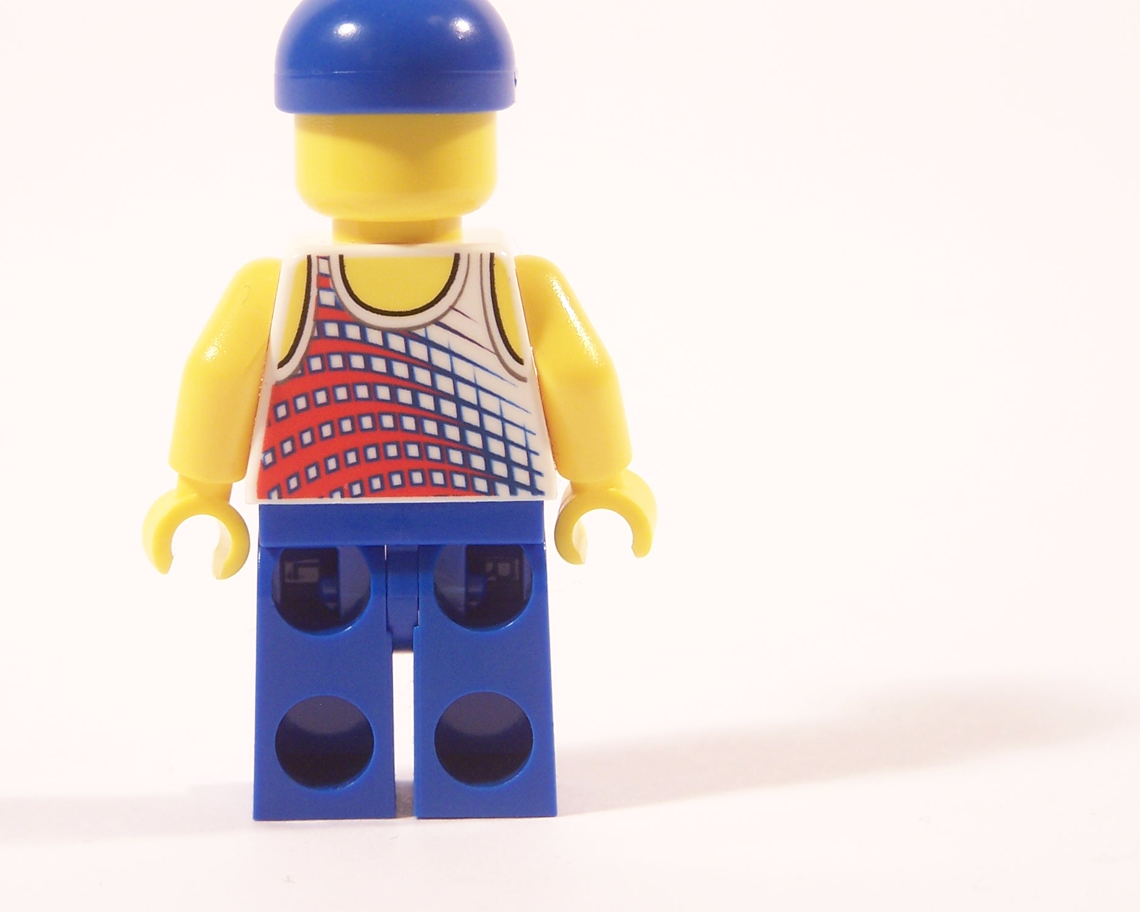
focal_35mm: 159
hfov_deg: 12.1
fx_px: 5365
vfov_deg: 9.7
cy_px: 357
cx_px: 432
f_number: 3.2
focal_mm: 19.4
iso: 100
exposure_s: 1/15
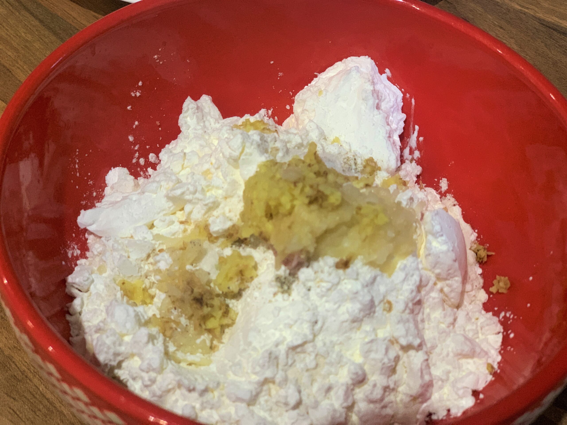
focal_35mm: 52
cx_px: 284
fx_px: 852
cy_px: 212
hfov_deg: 36.8
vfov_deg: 28.0
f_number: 2.4
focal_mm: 6
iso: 200
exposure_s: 1/50
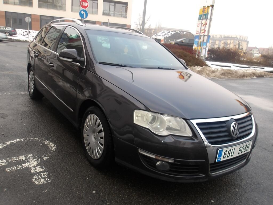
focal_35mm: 27
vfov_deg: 51.4
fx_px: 213
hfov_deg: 65.3
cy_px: 102
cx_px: 136
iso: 100
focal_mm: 4.9
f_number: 3
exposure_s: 1/44
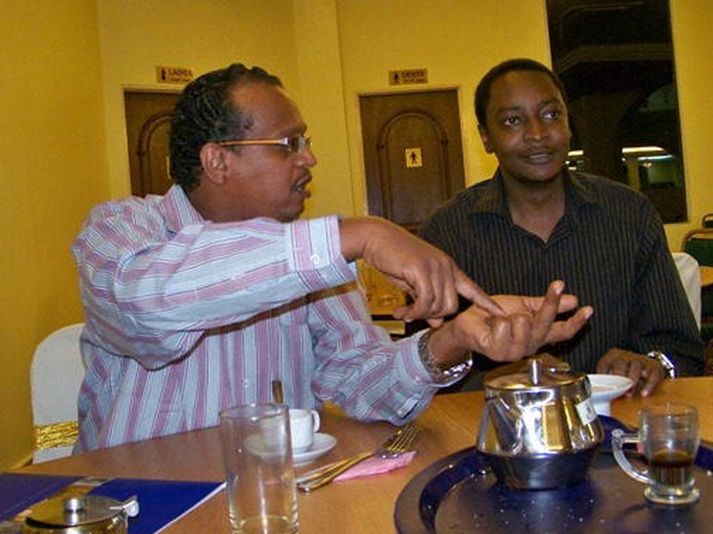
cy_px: 261
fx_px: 865
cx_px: 323
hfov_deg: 44.8
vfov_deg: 34.3
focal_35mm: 42
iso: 200
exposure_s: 1/30
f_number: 2.8
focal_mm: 5.85
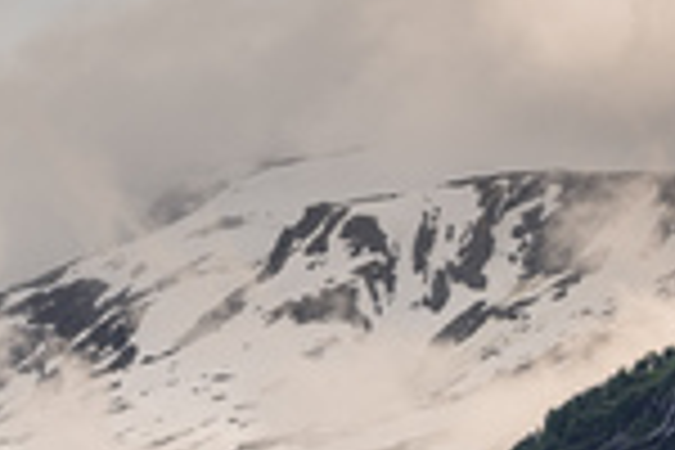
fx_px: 11493
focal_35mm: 613
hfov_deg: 3.4
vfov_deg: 2.2
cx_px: 333
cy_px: 351
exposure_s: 1/500
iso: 100
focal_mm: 200
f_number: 8
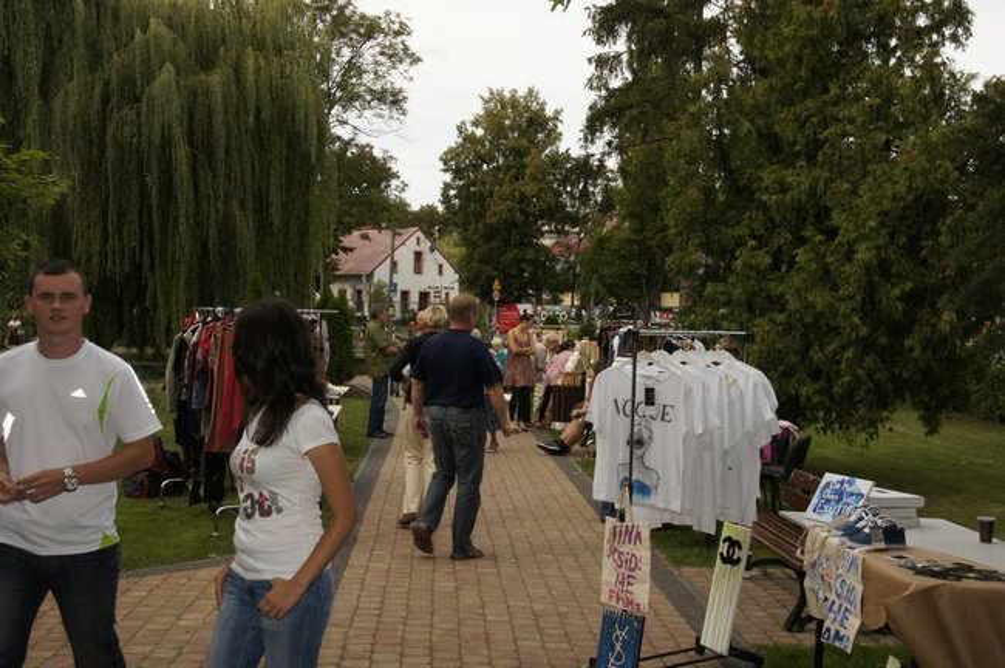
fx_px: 1171
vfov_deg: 31.8
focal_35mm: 42
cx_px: 502
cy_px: 334
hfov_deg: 46.4
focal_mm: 28
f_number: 22
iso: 800
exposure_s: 1/160
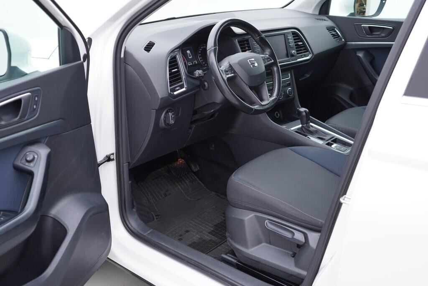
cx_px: 214
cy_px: 143
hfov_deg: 53.1
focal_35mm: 36
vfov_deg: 36.9
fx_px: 428
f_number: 2.8
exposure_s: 1/40
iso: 125
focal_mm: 24
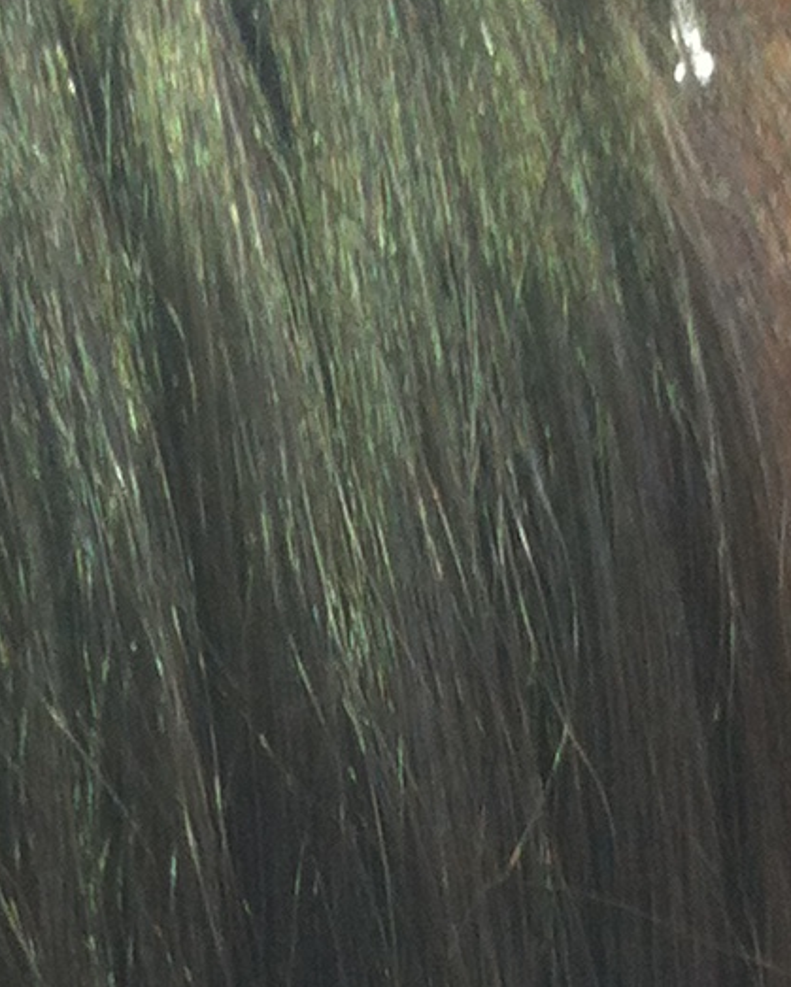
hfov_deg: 9.1
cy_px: 919
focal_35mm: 169
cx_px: -6
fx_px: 4941
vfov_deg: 11.3
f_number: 2.8
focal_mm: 3.85
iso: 80
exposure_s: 1/15
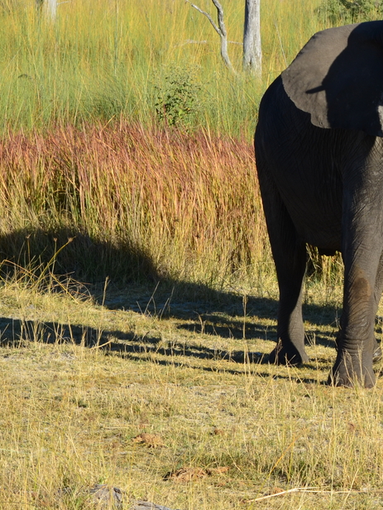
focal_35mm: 239
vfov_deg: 8.3
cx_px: 526
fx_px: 3525
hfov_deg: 6.2
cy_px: 174
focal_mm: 80
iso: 140
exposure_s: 1/125
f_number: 11
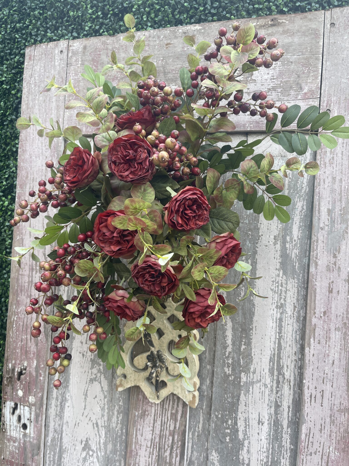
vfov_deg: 67.3
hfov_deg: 53.1
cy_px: 233
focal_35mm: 26
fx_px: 350
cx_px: 174
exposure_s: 1/441
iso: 32
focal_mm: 5.1
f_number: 1.6
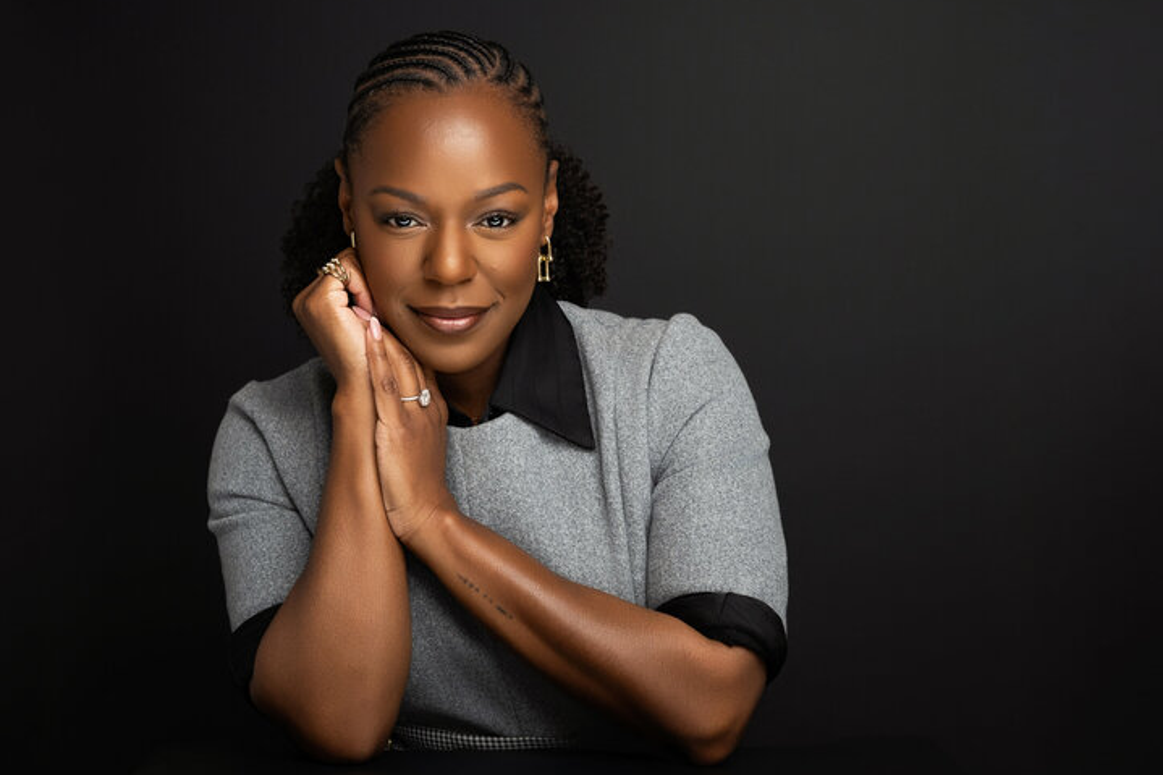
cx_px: 568
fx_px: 1905
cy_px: 381
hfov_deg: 33.9
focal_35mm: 59
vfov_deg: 23.0
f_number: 4
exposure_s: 1/250
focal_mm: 35
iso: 320
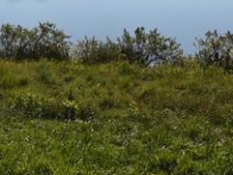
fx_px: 660
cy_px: -100
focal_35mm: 98
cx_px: 45
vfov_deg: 14.0
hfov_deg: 19.8
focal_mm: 24
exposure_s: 1/2000
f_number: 16
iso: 1250
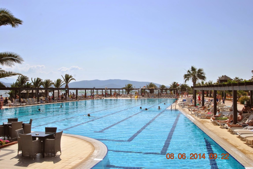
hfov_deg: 53.1
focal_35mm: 36
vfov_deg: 37.0
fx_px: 253
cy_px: 84
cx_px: 126
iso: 100
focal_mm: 24
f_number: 9
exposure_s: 1/320
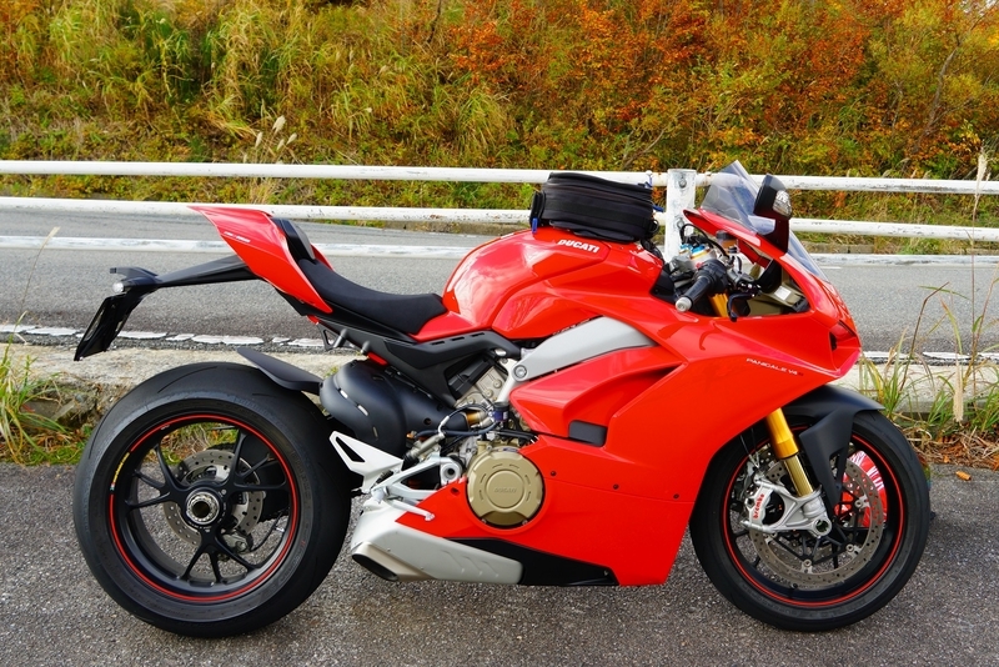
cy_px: 334
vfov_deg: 53.2
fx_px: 666
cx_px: 500
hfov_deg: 73.7
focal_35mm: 24
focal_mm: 24
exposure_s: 1/80
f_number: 6.3
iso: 100
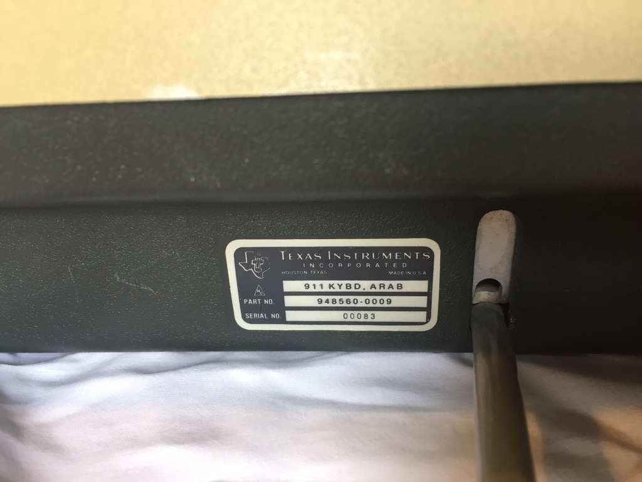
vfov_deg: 48.2
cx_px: 321
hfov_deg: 61.7
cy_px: 241
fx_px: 538
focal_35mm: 29
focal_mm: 4.15
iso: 80
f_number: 2.2
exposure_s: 1/33
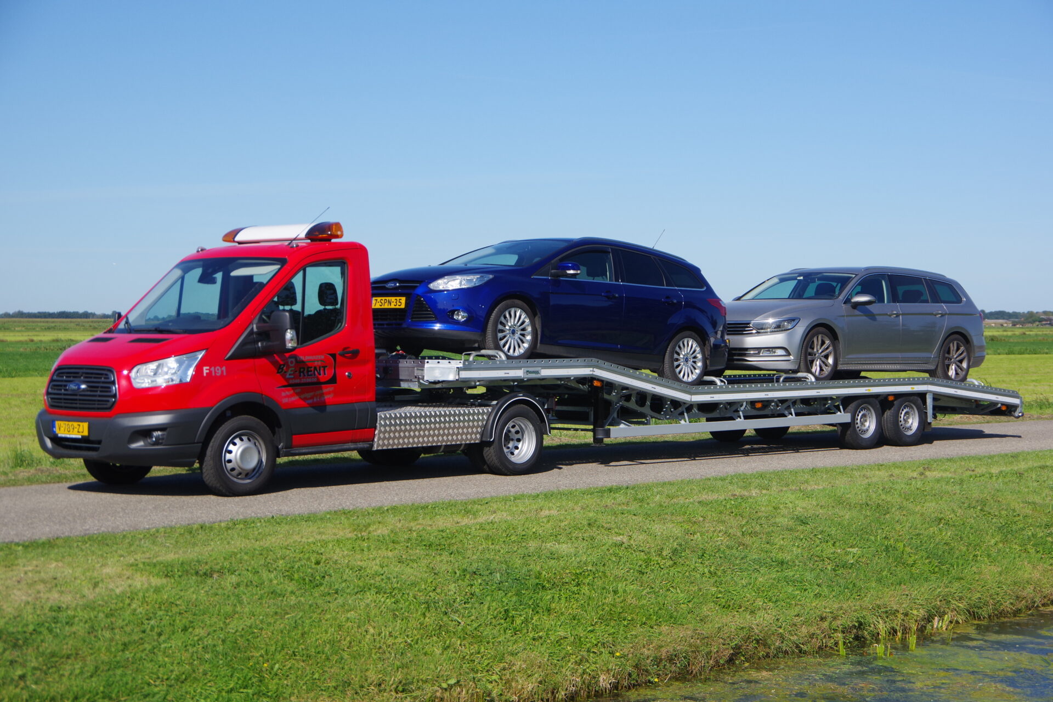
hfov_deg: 33.4
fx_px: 1755
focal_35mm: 60
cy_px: 351
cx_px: 526
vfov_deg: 22.6
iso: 200
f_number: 5
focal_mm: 40
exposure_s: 1/1000
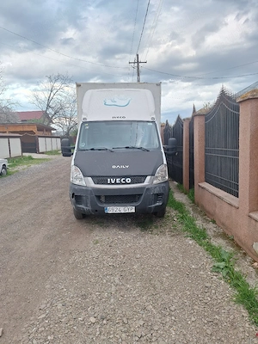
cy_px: 172
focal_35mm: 23
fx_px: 229
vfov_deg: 73.9
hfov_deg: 58.9
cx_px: 129
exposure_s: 1/114
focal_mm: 5.54
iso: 40
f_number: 1.8
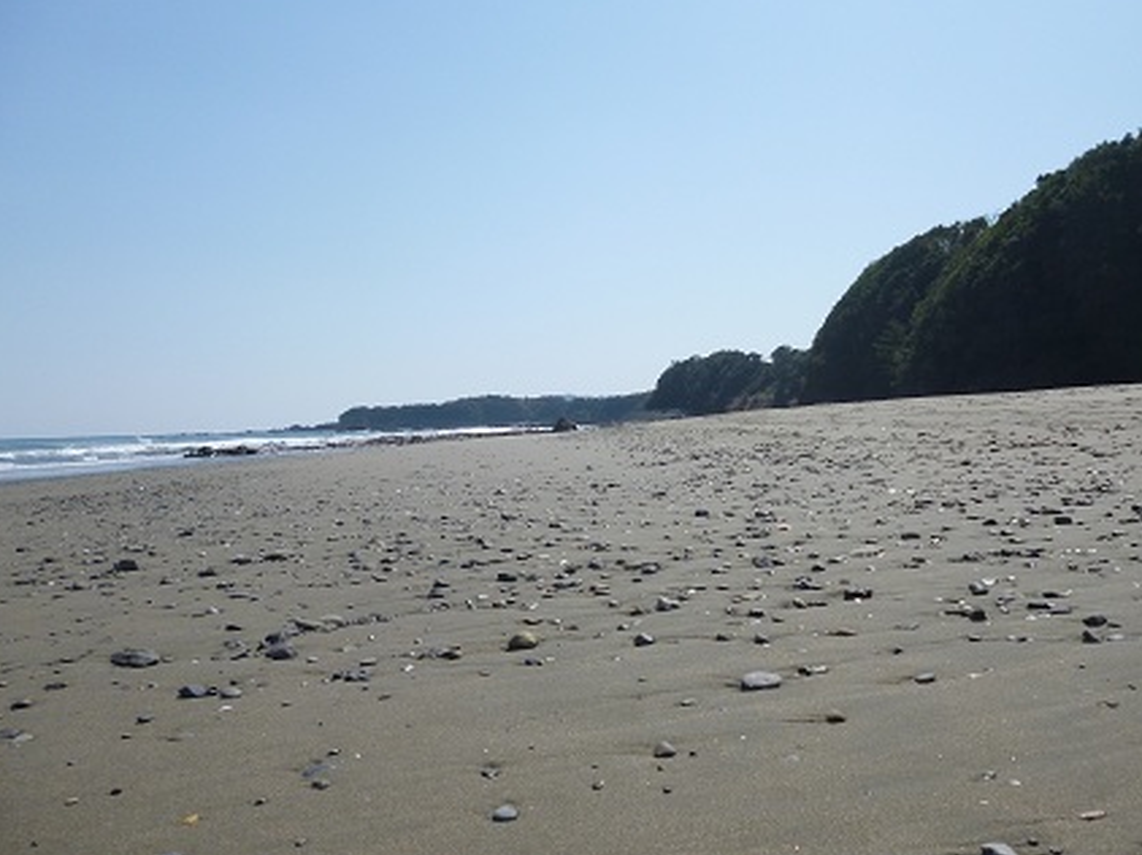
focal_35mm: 34
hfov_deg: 53.7
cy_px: 419
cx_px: 674
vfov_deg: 41.8
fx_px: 1121
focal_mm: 5
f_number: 9
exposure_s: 1/200
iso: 100
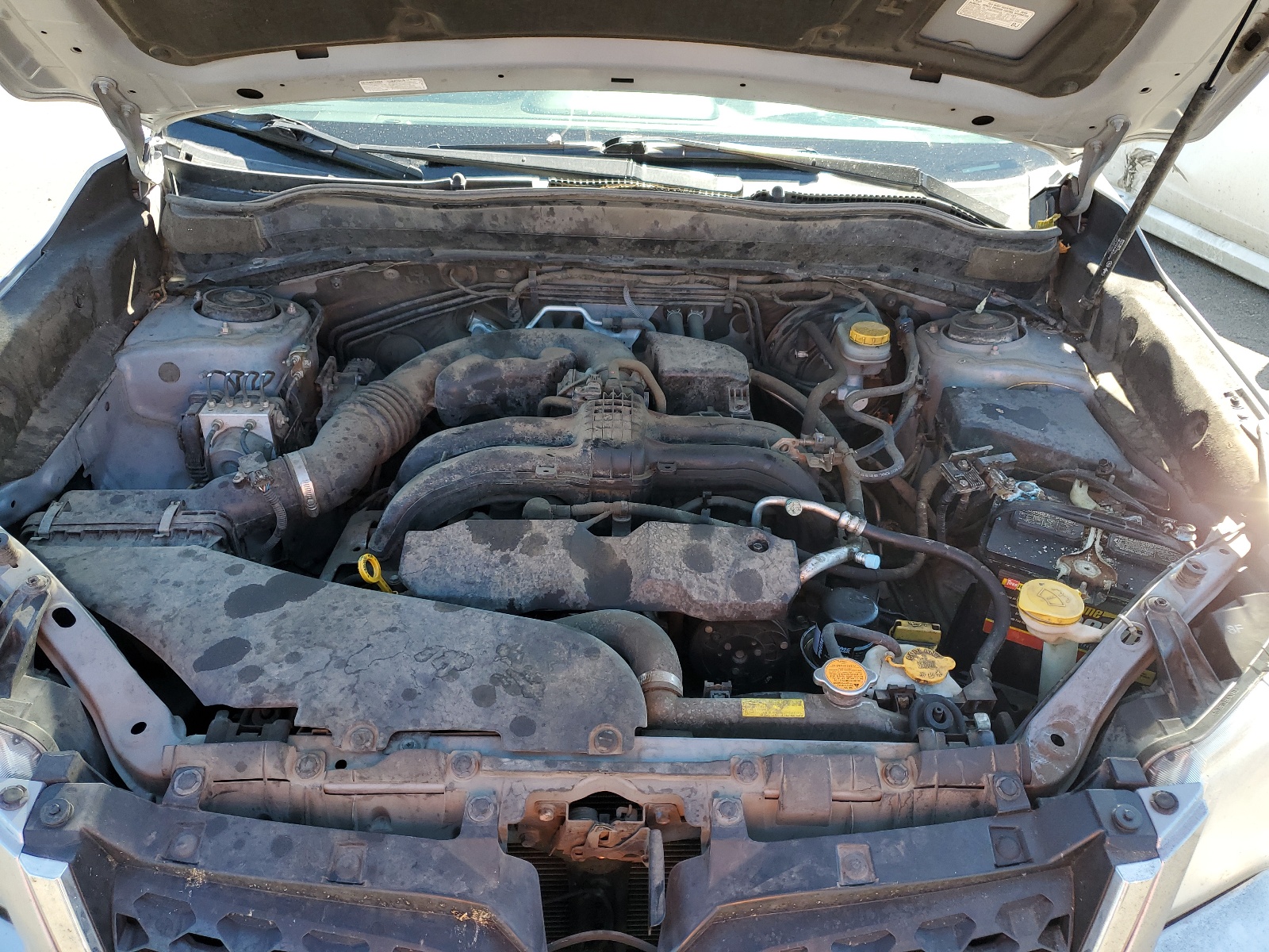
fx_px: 953
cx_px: 634
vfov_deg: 53.1
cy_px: 476
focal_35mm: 26
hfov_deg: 67.3
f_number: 1.5
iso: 50
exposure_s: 1/303
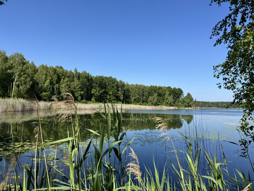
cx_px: 127
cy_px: 96
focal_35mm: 24
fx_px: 176
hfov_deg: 71.6
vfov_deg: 56.8
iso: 80
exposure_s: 1/3597
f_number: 1.78
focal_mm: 6.76
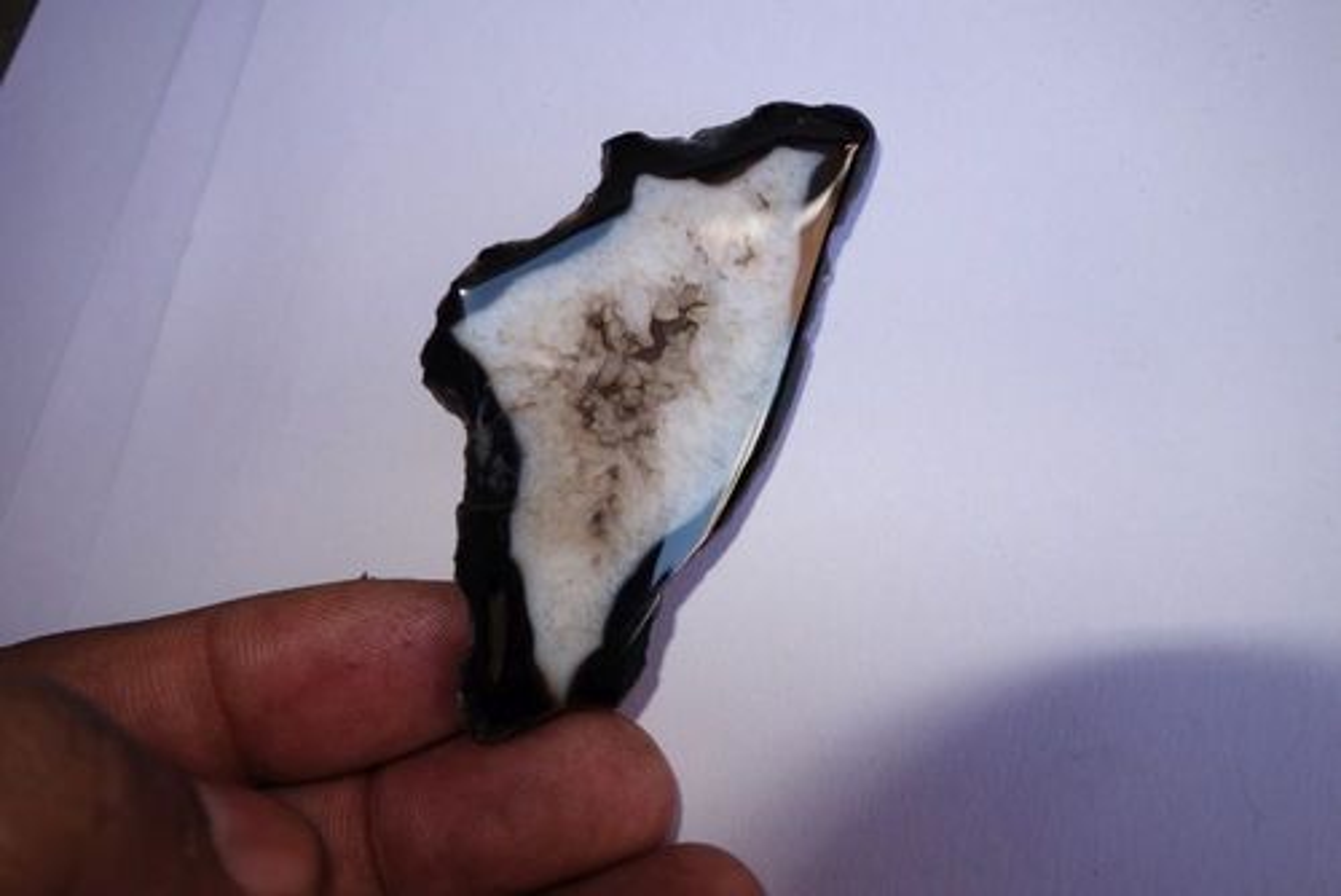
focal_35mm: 28
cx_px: 670
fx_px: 1044
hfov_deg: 65.4
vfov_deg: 46.5
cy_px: 448
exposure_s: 1/100
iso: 125
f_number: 4
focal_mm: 10.4
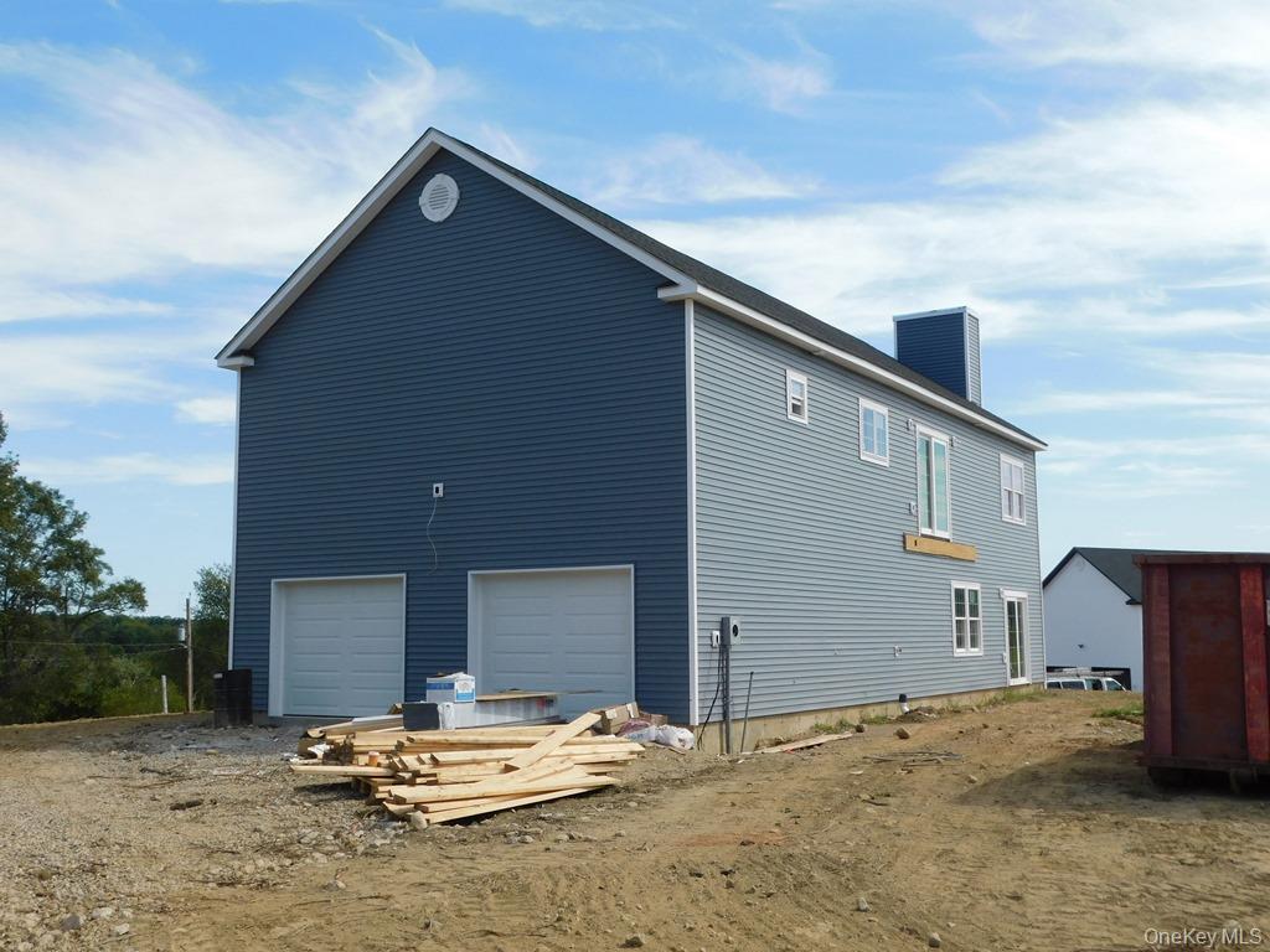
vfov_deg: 39.7
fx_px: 1321
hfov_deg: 51.4
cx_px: 635
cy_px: 476
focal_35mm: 36
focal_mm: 6.3
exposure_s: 1/1000
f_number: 3.5
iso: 125
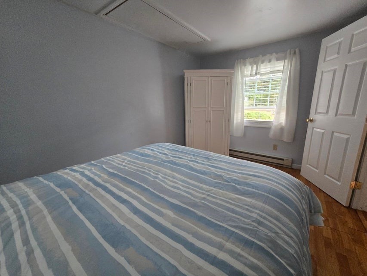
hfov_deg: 106.2
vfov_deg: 89.9
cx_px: 184
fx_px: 138
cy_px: 138
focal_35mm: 13
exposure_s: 1/60
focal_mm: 2.2
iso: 640
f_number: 2.2
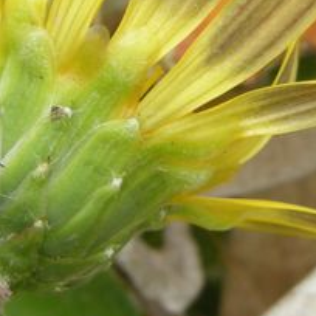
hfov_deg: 11.5
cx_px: 252
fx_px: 1570
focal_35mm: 152
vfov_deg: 11.4
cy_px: 53
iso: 64
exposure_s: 1/104
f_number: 3.8
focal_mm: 7.5
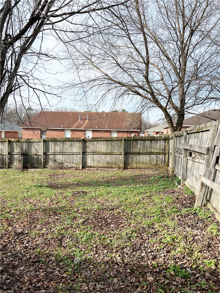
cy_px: 146
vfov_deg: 67.3
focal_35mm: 26
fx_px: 220
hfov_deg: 53.1
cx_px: 110
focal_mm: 5.7
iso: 50
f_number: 1.5
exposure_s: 1/2571
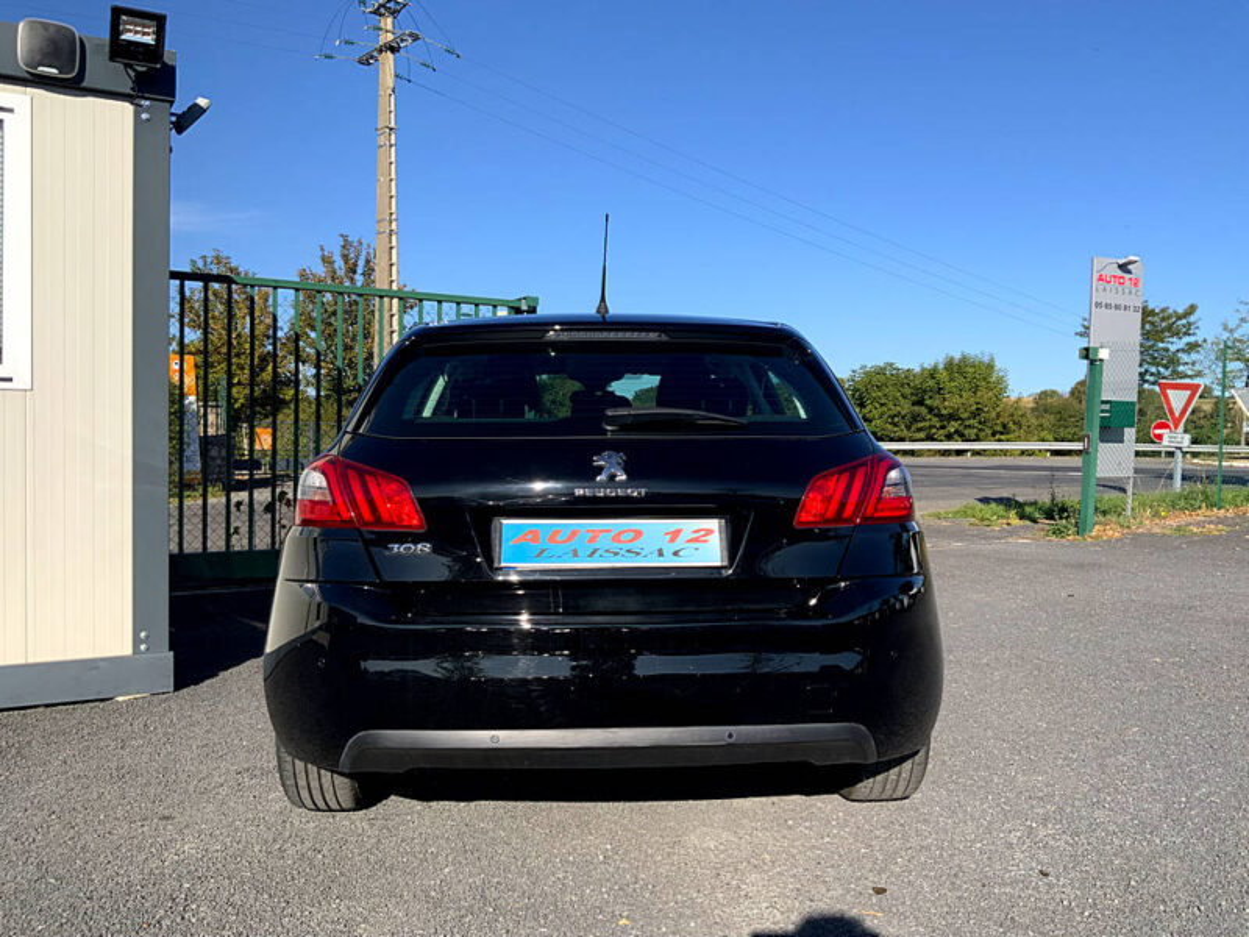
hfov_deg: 61.7
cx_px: 624
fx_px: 1046
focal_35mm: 29
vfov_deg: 48.2
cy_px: 468
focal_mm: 3
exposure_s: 1/1848
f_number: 1.8
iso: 16
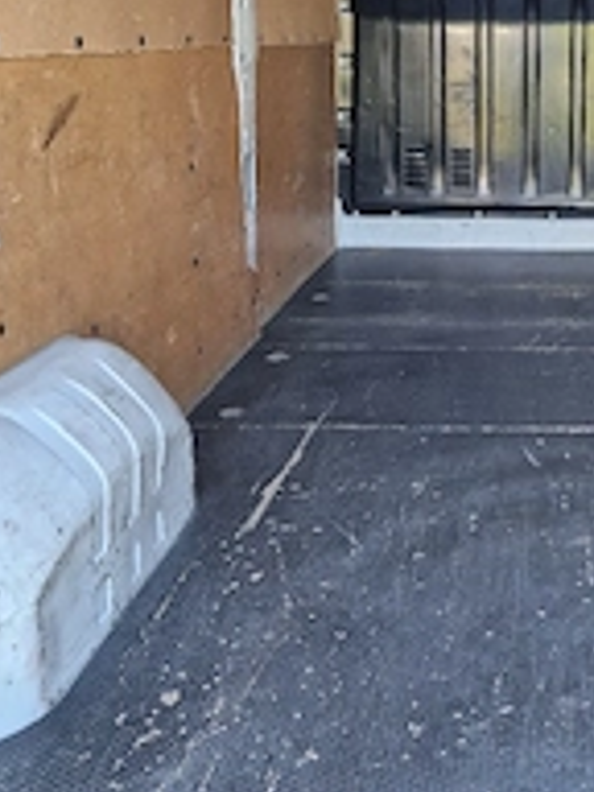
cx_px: 536
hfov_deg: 29.0
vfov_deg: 38.9
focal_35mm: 48
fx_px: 1098
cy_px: 223
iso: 125
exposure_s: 1/182
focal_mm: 5.4
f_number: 1.8
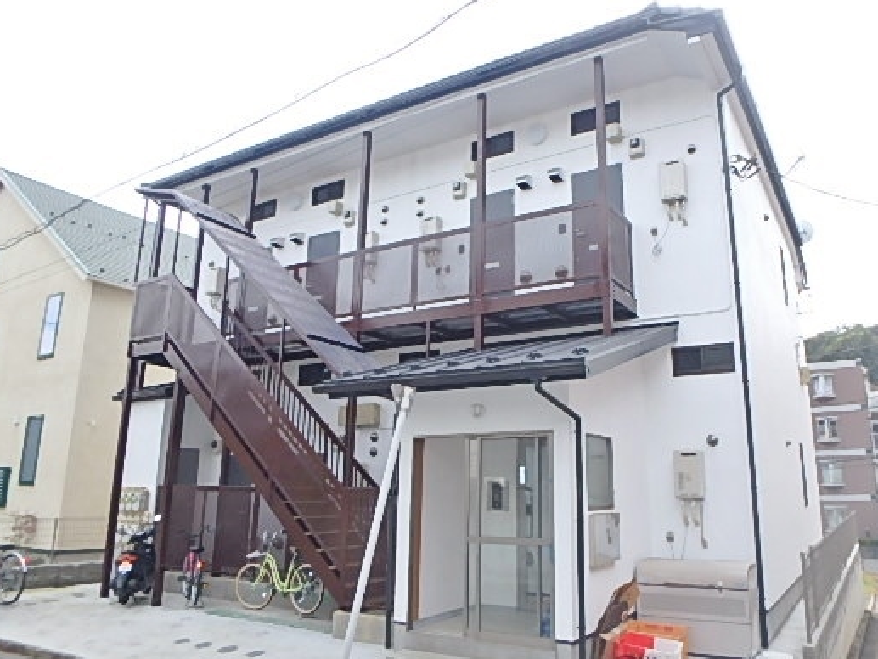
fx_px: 660
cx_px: 498
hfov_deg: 67.0
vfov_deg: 53.1
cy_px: 346
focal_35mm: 26
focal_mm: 3.7
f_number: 3.5
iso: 125
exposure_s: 1/400
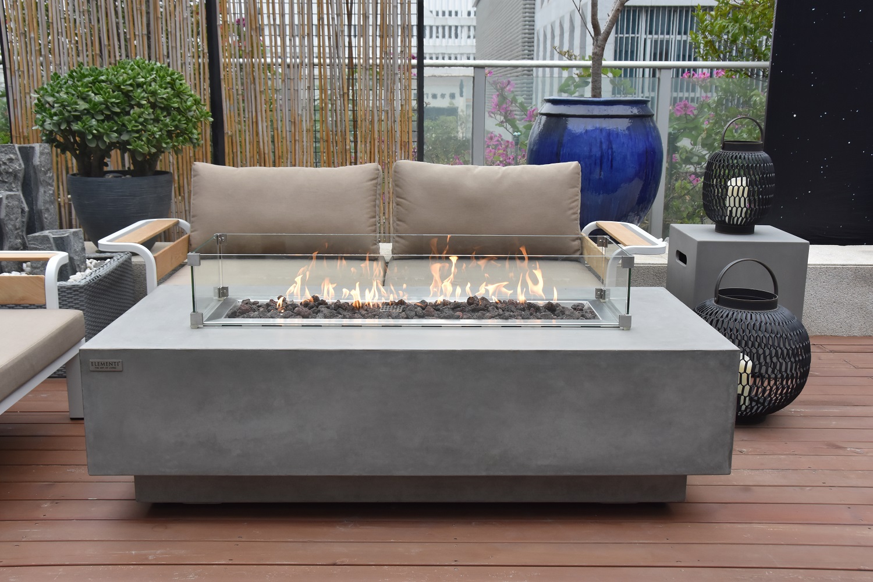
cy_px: 291
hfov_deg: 49.6
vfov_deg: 34.2
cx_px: 436
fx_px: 946
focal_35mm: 39
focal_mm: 26
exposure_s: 1/500
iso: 800
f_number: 8
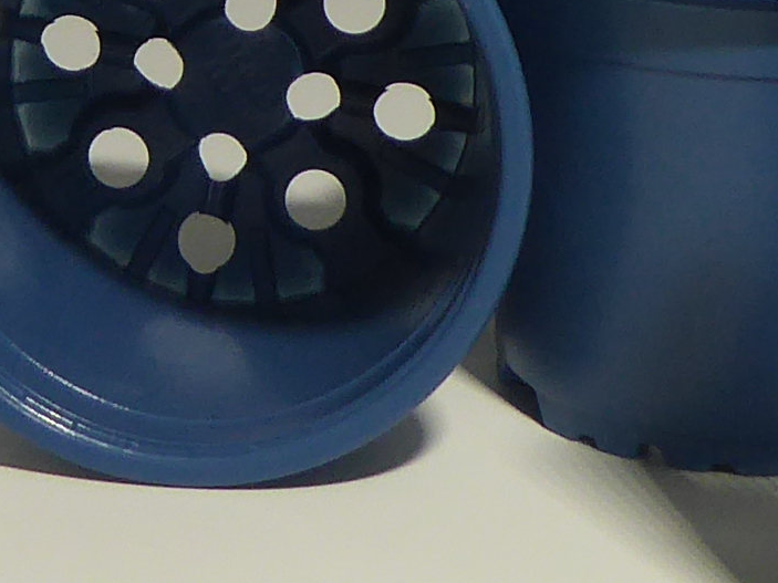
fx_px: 4225
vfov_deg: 7.8
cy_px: -197
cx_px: 184
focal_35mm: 188
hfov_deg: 10.5
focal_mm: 4.7
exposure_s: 1/160
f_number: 3.4
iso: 100
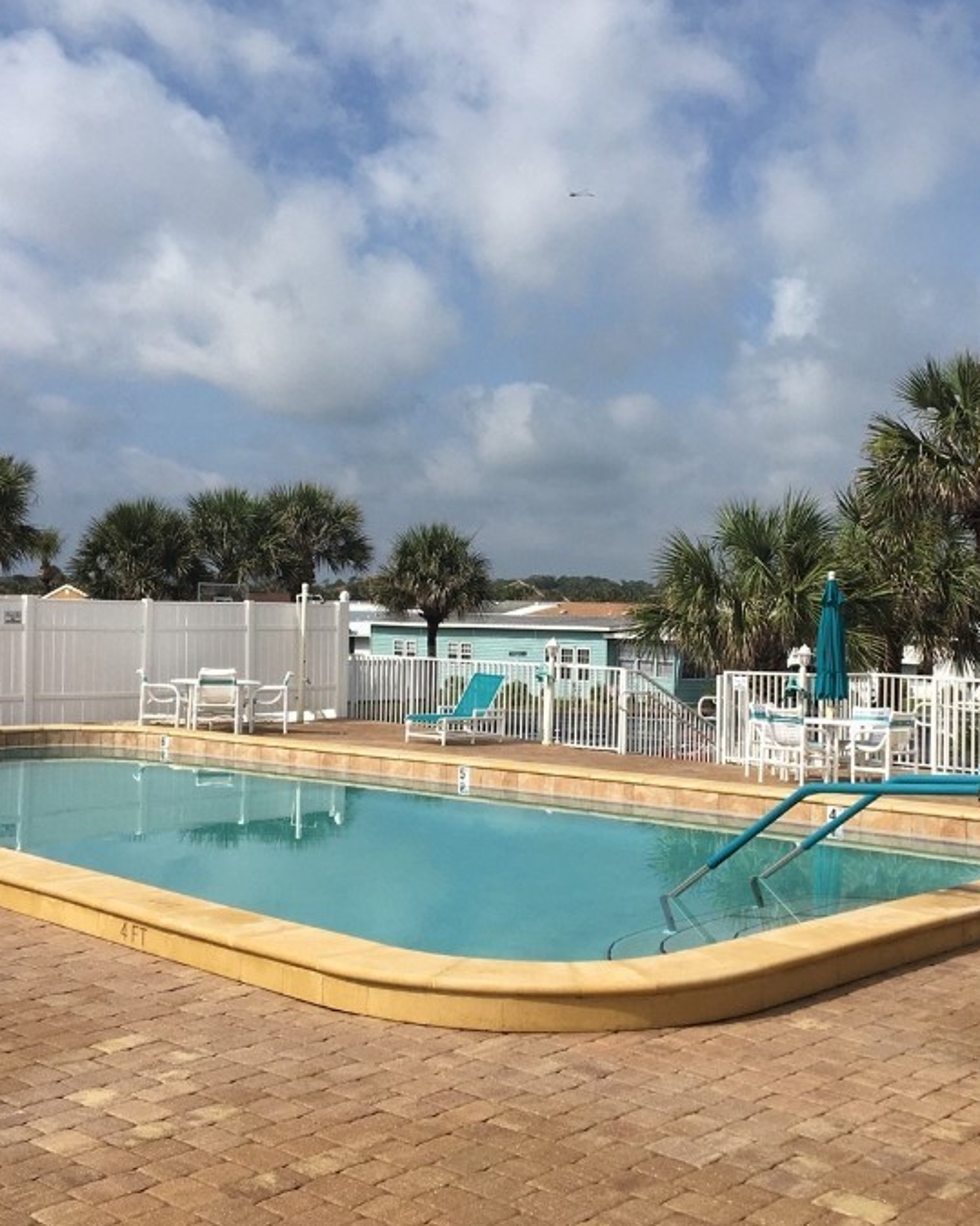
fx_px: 1559
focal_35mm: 43
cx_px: 598
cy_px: 609
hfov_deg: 34.7
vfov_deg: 42.9
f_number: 2.2
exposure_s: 1/3077
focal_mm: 4.15
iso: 25
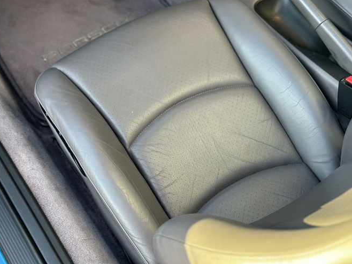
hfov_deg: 34.3
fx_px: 570
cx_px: 155
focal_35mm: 56
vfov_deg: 26.1
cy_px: 123
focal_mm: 6.86
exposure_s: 1/132
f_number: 1.78
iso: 80
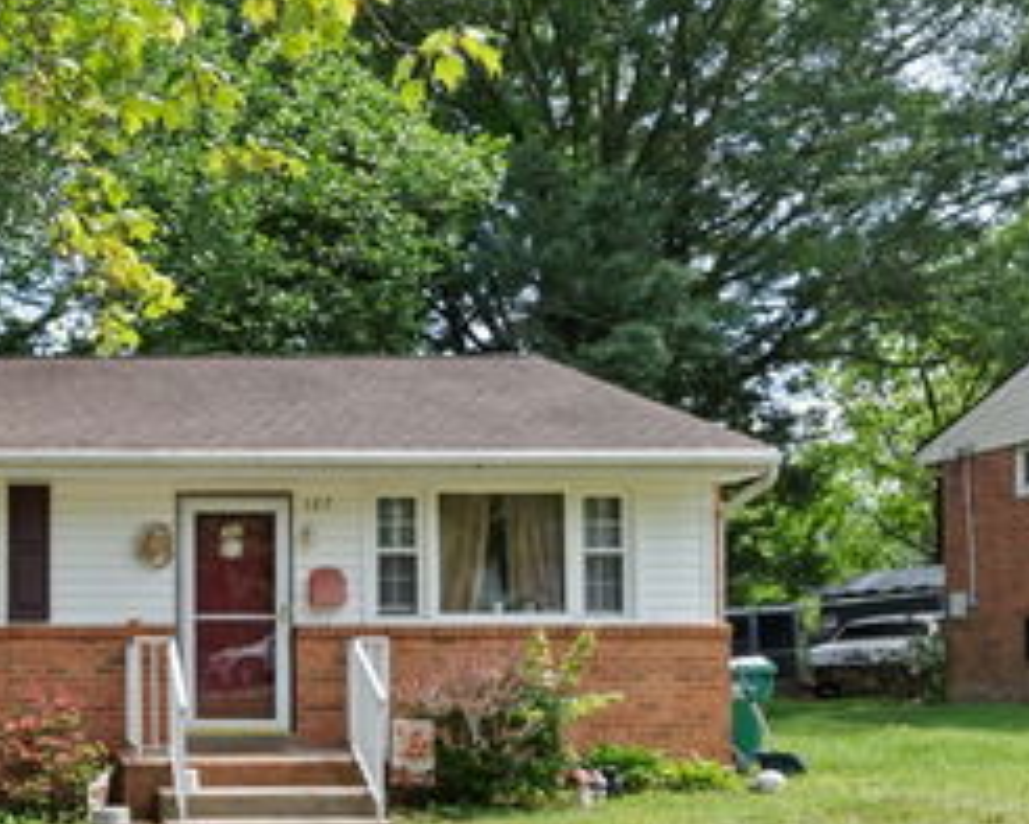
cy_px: 646
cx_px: 42
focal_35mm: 39
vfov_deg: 37.1
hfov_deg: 41.7
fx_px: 1188
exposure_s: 1/50
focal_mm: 20
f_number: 8
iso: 100
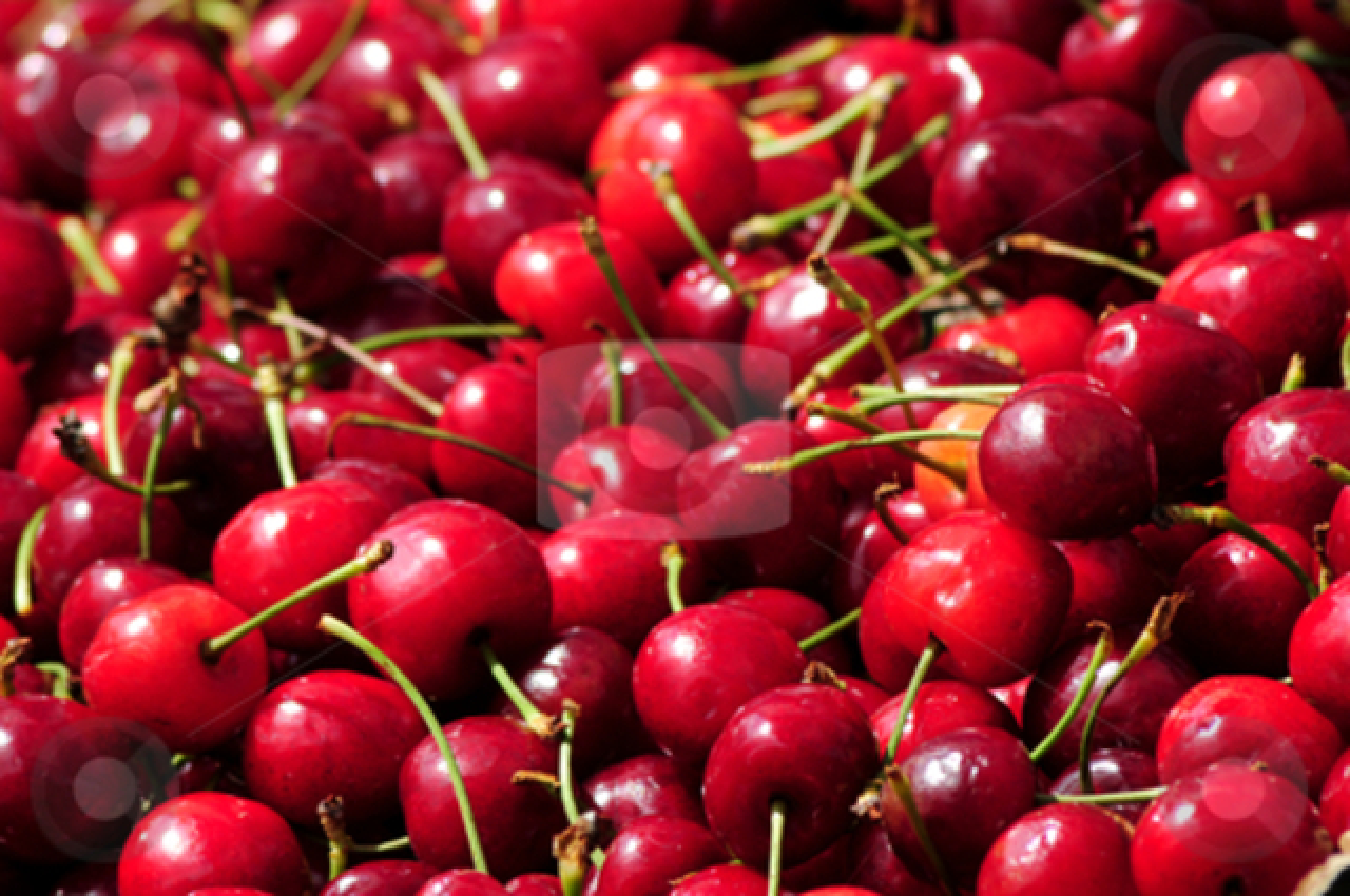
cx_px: 675
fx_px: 16853
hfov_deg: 4.6
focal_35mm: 450
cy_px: 448
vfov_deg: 3.0
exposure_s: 1/160
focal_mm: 300
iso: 200
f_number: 11
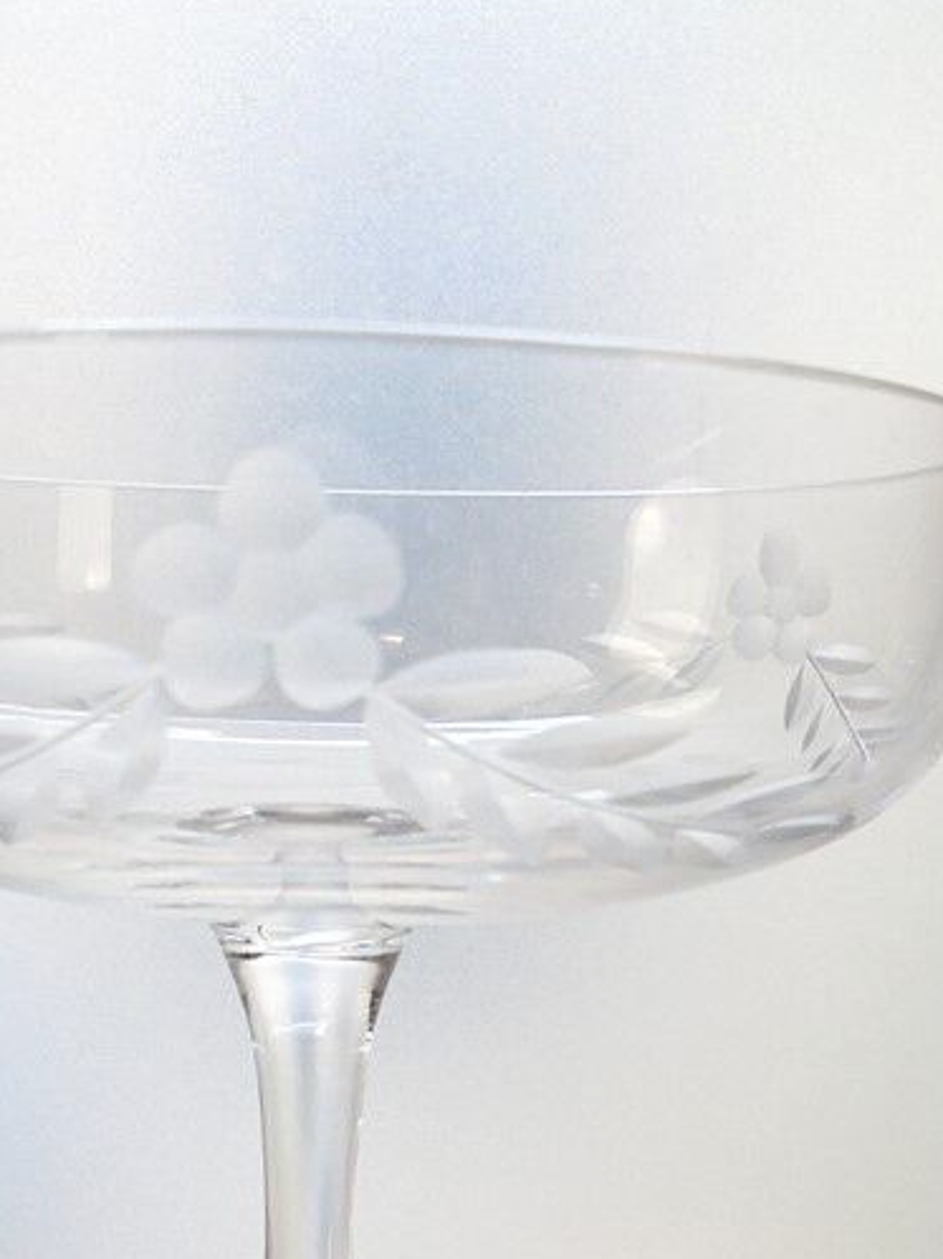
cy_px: 1069
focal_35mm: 47
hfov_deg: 30.6
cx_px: 322
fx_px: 1709
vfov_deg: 38.4
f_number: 3.5
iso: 100
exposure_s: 1/50
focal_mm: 4.6
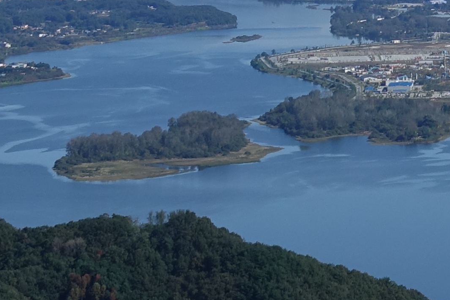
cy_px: -260
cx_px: 651
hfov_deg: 8.9
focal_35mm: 227
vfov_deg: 5.9
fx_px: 2837
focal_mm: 16.31
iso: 100
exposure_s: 1/1000
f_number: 4.5
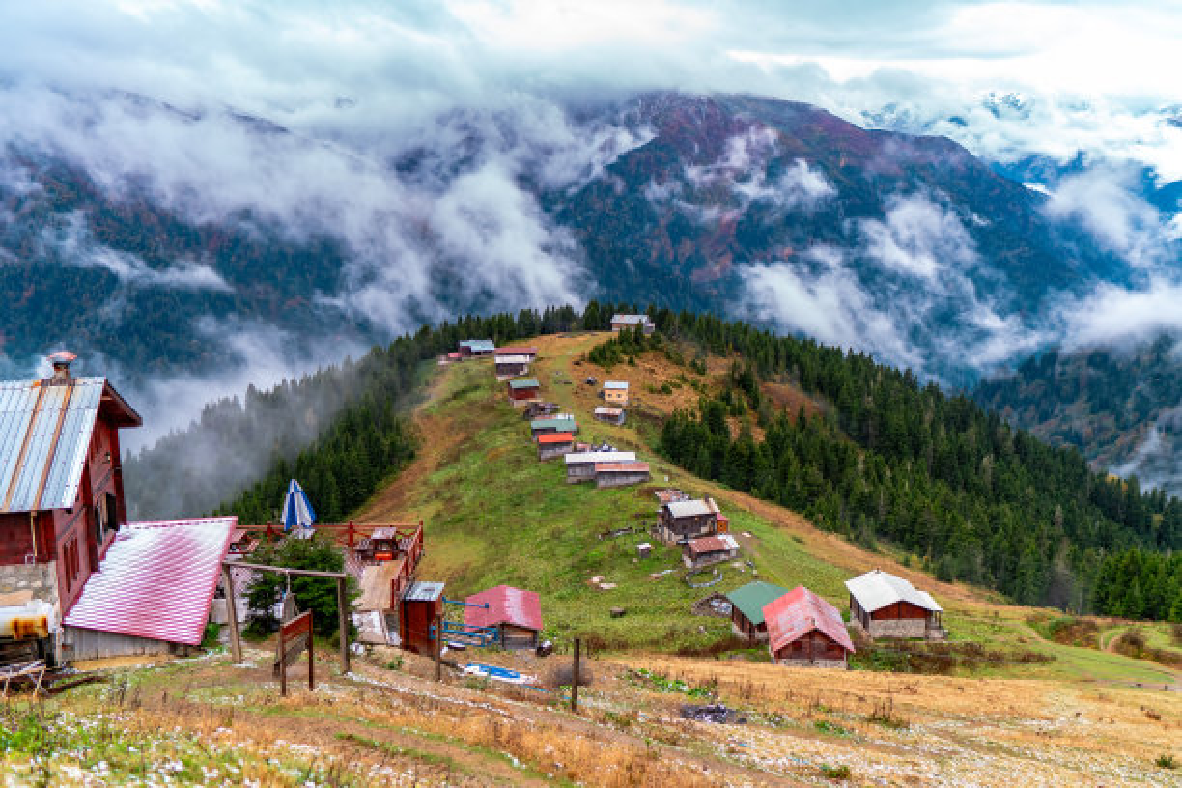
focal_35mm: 35
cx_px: 591
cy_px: 394
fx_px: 1149
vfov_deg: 37.9
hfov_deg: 54.4
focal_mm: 35
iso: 80
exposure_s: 1/800
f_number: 1.7
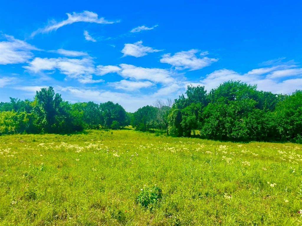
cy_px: 113
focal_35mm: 26
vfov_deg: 53.1
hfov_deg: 67.3
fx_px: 227
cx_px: 151
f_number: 1.6
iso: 50
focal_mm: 5.1
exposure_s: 1/4310
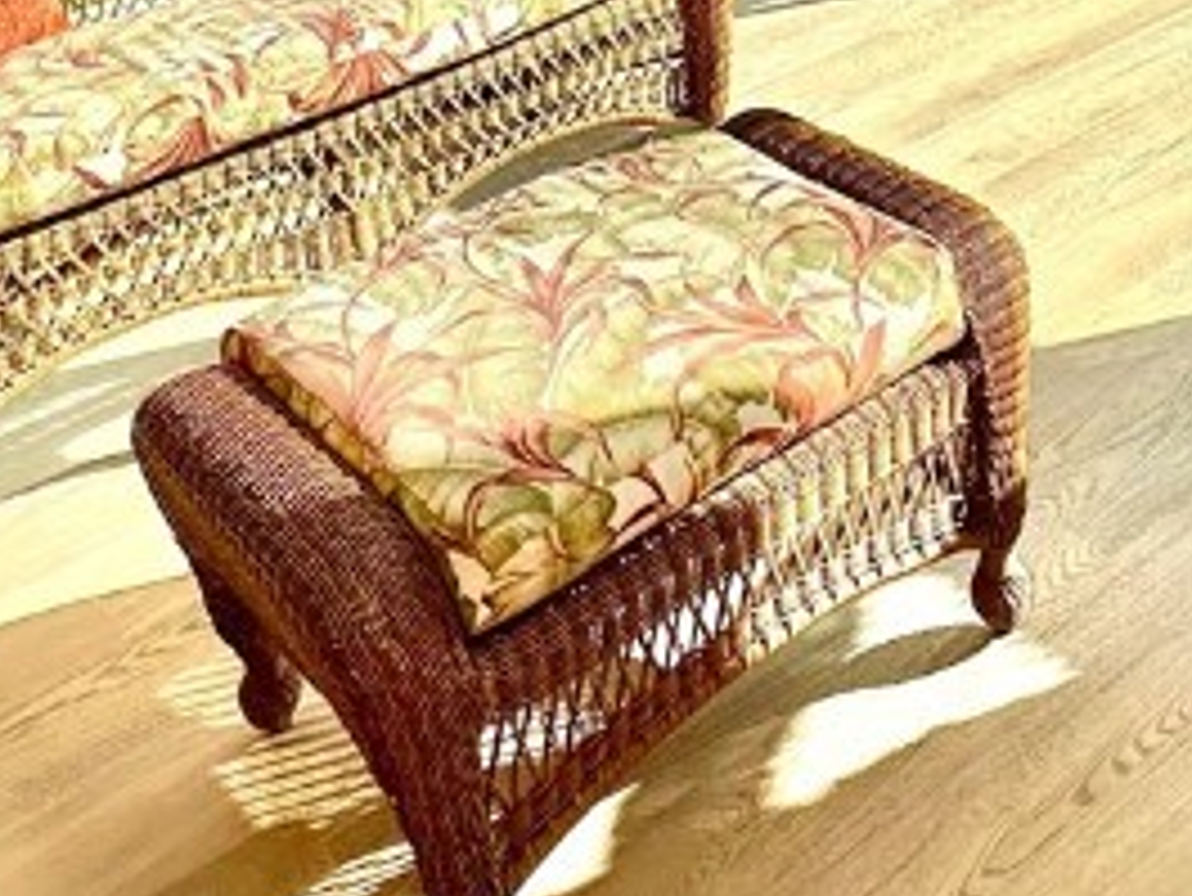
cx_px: 913
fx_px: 1860
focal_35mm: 54
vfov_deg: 21.9
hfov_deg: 34.7
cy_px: -495
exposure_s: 1/612
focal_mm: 2.22
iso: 40
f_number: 2.2
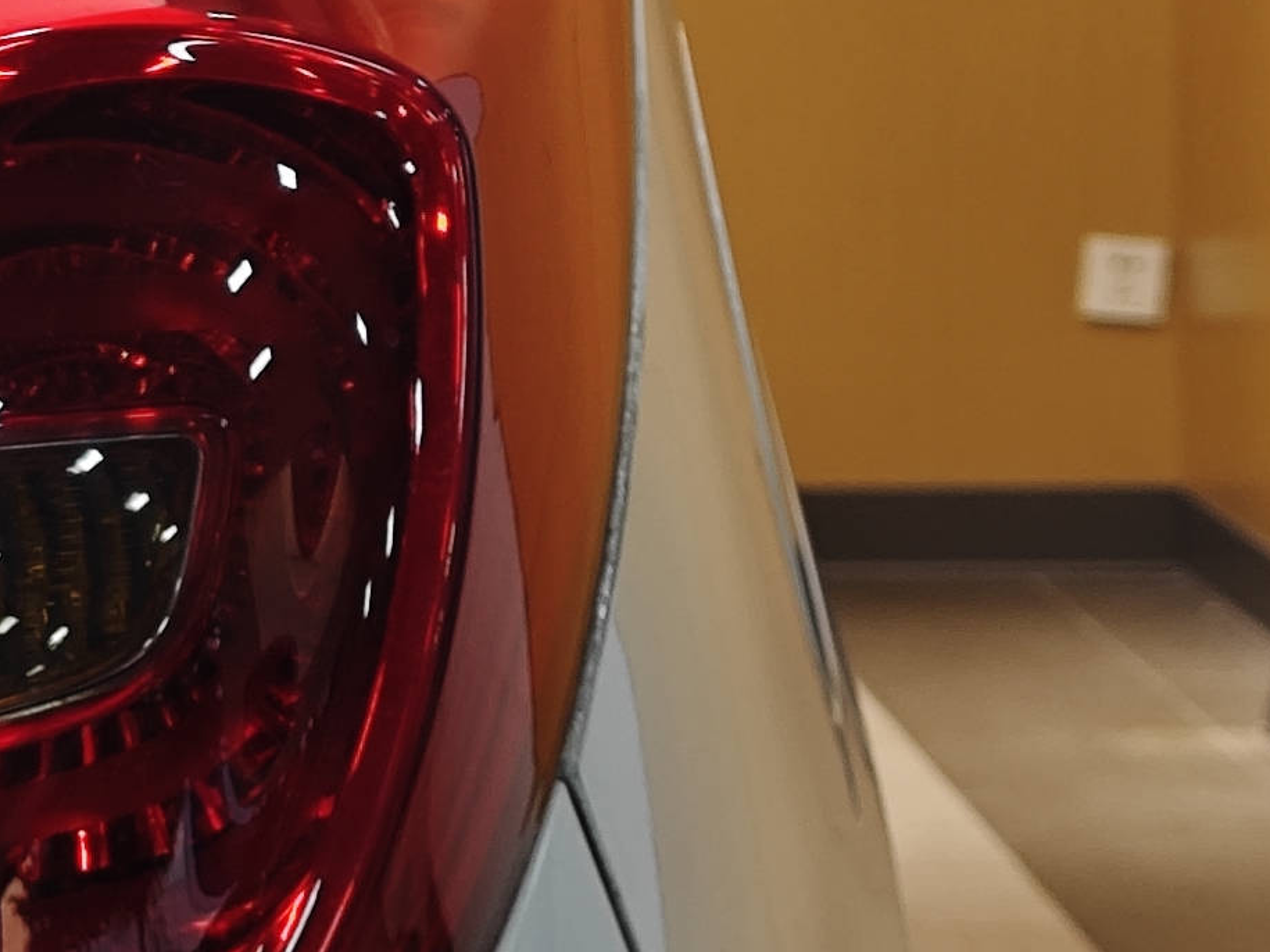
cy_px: 31
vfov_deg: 7.2
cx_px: -290
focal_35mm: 206
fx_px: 7557
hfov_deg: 9.5
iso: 100
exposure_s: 1/100
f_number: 1.9
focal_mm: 8.7
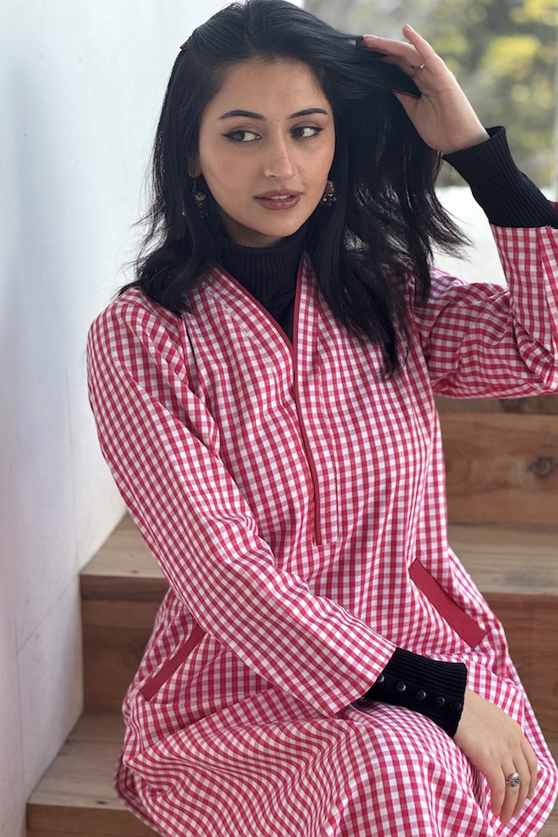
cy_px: 421
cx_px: 278
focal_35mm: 81
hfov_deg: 16.8
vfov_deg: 25.1
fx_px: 1884
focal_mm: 9
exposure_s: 1/99
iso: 160
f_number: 2.8
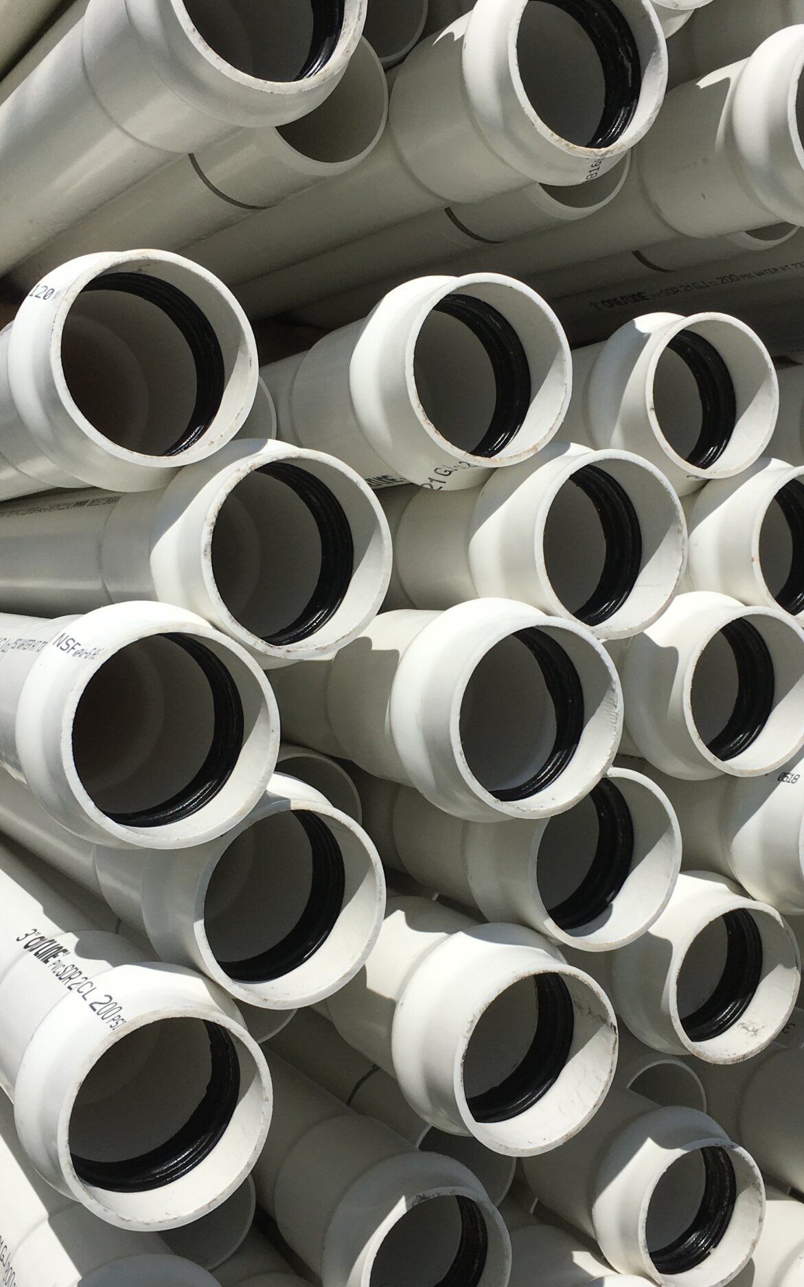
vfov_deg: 47.2
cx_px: 406
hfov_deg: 30.5
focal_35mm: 42
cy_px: 658
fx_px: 1473
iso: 25
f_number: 2.2
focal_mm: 4.15
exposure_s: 1/4525
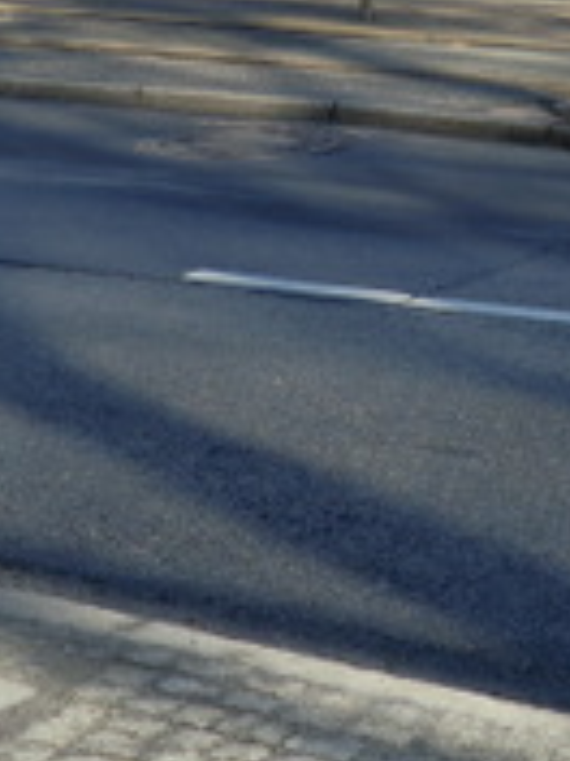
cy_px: 74
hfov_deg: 11.6
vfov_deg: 15.2
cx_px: 410
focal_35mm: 128
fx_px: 2810
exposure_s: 1/160
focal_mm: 8.4
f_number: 4
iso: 64
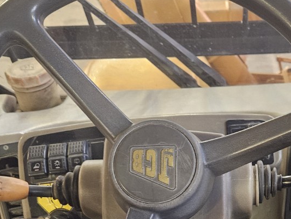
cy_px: 203
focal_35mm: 62
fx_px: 521
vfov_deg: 23.0
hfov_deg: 29.9
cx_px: 259
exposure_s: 1/24
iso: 640
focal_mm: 5.4
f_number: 1.8
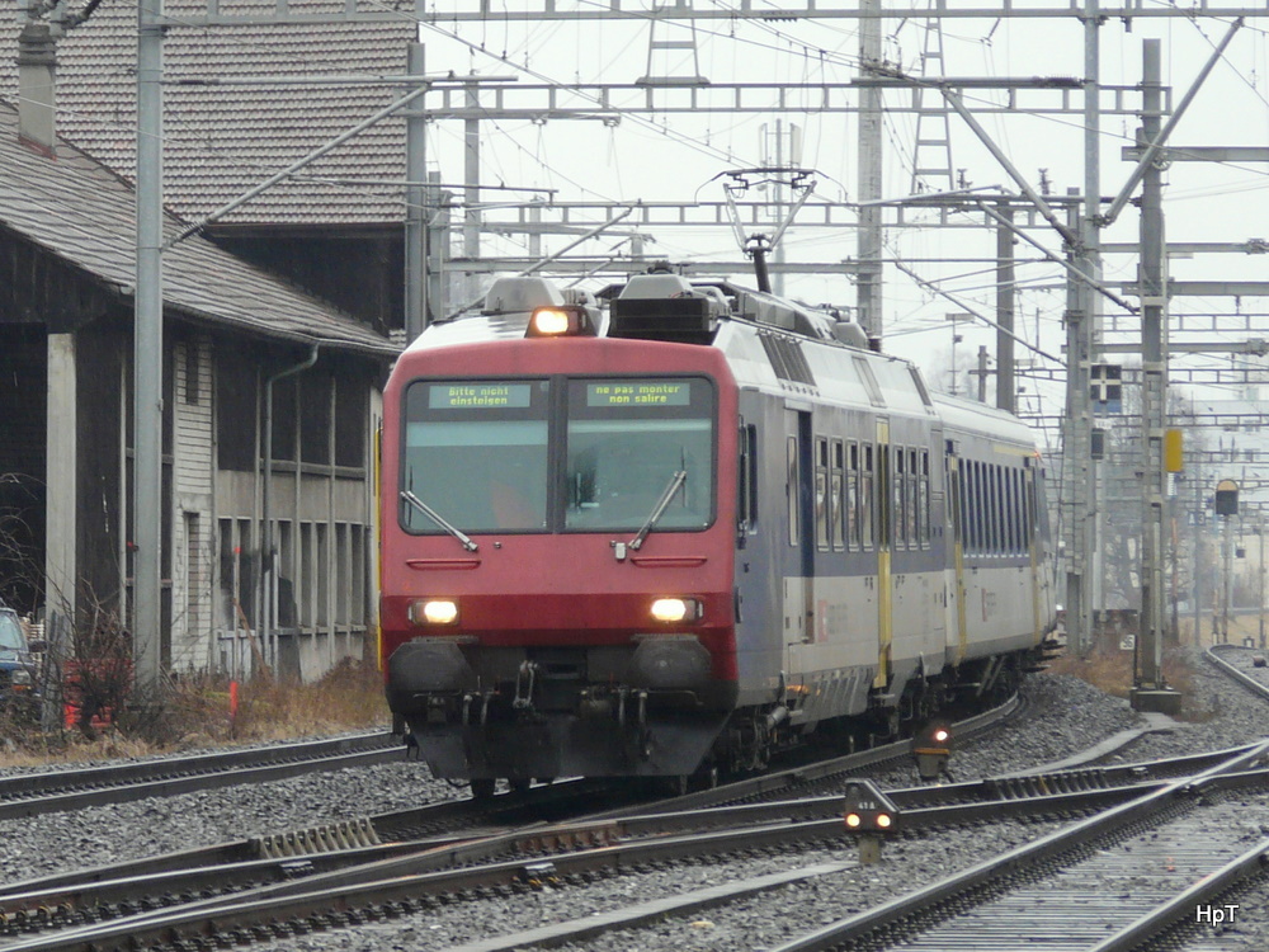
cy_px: 476
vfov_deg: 8.5
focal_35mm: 175
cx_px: 634
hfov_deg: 11.3
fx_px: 6415
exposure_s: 1/100
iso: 100
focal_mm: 28.8
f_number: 3.6
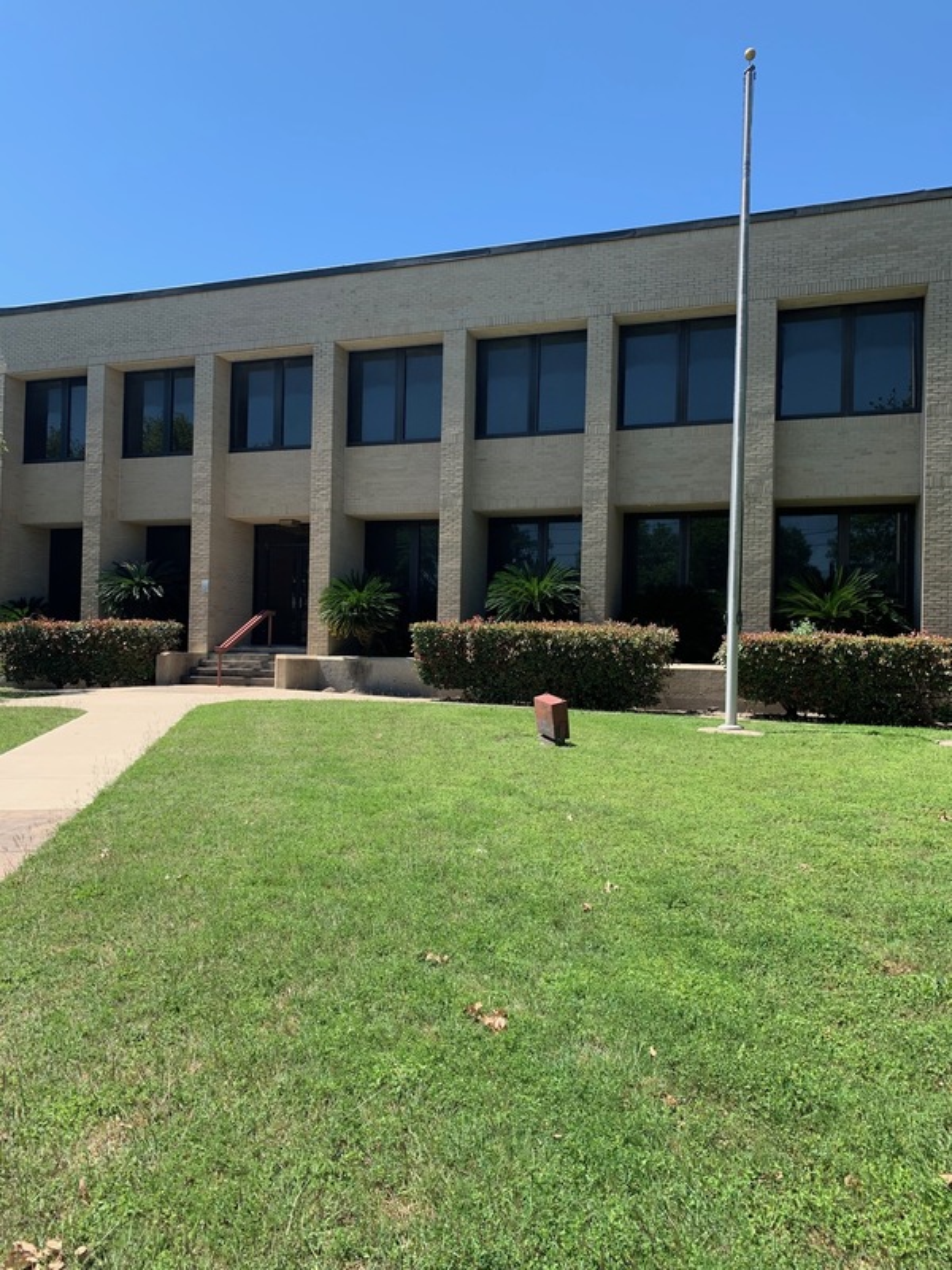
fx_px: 953
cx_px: 476
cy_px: 635
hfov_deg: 53.1
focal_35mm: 26
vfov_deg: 67.3
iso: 25
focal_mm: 4.25
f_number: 1.8
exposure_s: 1/1190
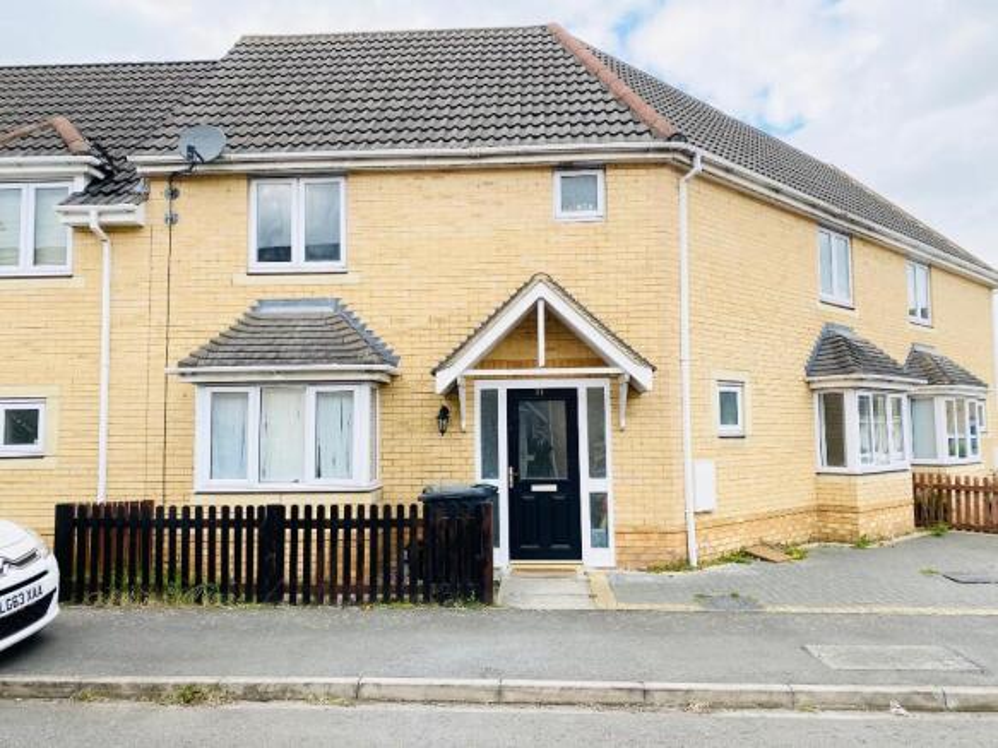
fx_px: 749
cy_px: 374
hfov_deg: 67.3
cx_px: 499
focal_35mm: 26
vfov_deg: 53.0
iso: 32
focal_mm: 4.25
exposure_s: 1/767
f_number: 1.8
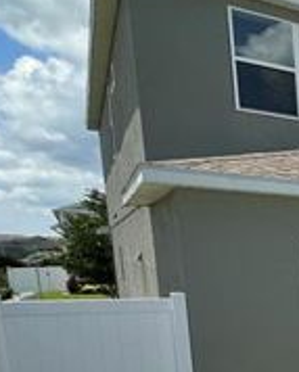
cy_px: 359
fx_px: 596
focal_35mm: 54
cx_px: 643
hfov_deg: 17.2
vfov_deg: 32.3
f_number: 2.2
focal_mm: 2.22
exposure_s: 1/2174
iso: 50
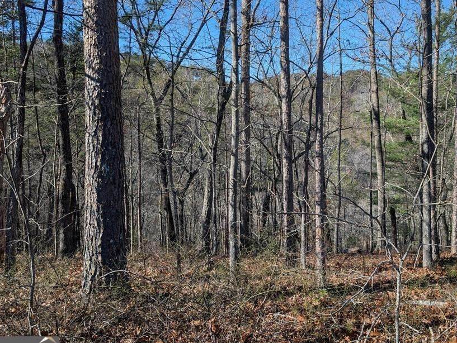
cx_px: 281
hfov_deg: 59.3
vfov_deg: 46.7
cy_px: 143
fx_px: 396
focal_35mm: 30
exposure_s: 1/611
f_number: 1.68
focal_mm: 6.9
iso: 19
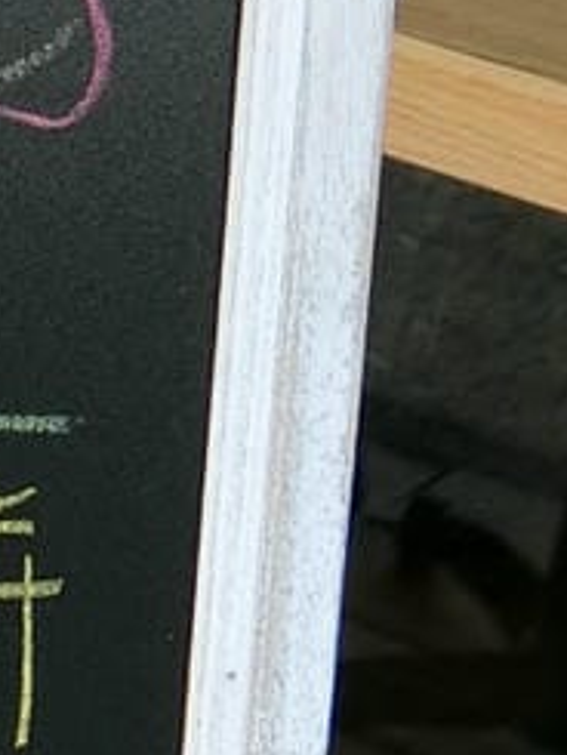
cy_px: 1211
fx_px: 3557
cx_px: -567
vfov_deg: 11.5
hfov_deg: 8.6
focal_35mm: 163
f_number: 2.8
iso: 125
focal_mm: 5.4
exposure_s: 1/125
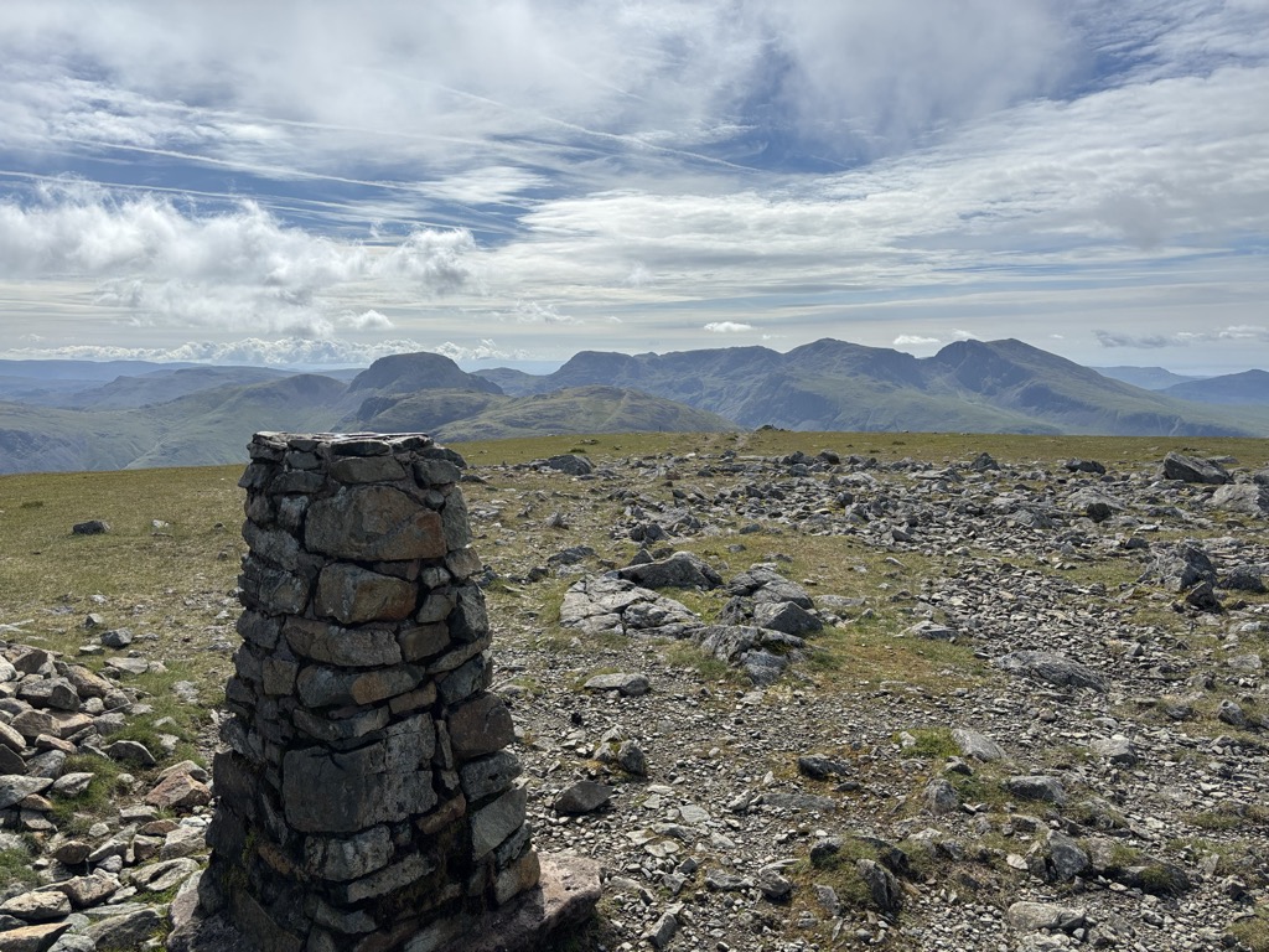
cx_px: 634
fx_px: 953
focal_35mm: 26
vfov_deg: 53.1
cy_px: 476
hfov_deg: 67.3
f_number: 1.6
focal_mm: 5.96
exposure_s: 1/7692
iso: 50
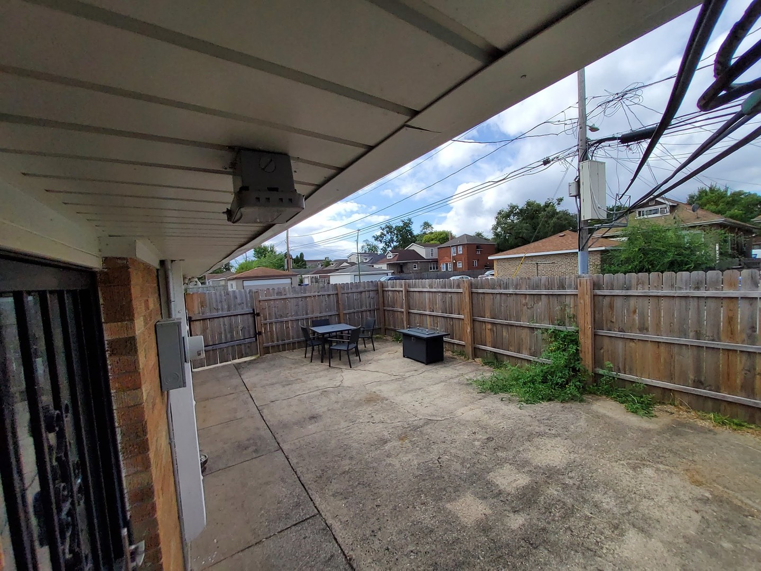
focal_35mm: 13
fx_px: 286
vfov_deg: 89.9
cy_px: 286
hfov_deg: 106.2
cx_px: 380
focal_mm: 1.13
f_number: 2.2
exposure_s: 1/1235
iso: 50
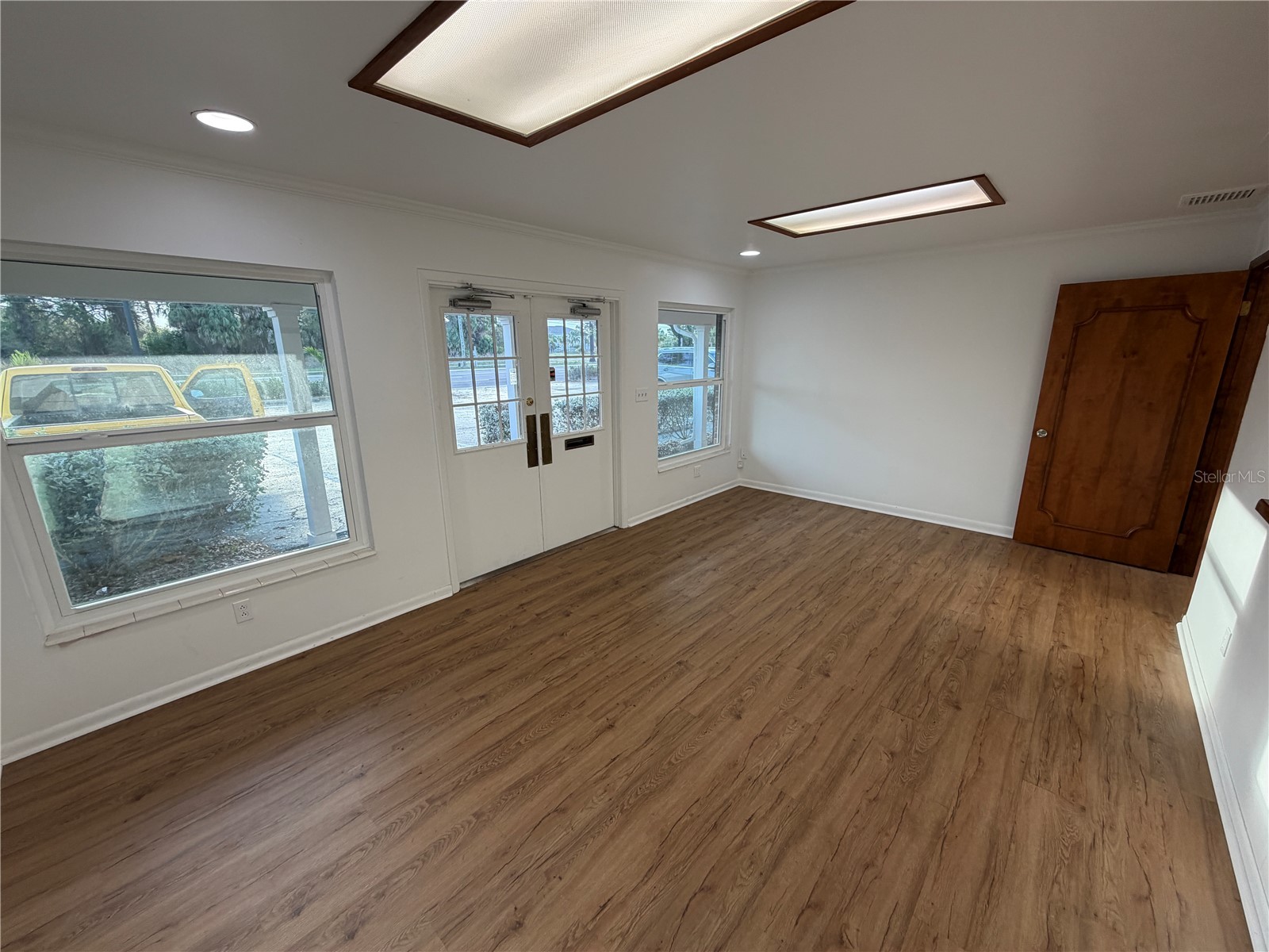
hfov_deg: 102.1
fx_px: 513
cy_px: 476
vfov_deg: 85.7
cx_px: 634
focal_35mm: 14
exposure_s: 1/120
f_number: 2.2
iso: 100
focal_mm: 2.22
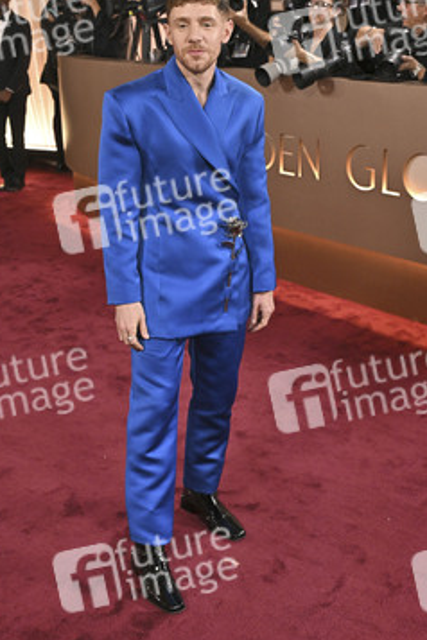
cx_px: 197
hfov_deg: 28.6
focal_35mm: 47
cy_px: 301
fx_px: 836
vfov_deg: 41.9
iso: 2500
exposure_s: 1/320
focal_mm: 42
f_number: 5.6
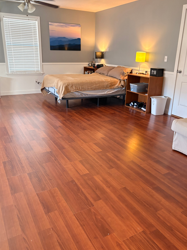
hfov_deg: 48.2
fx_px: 209
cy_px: 122
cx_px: 95
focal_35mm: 29
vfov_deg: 61.6
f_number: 1.6
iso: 320
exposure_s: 1/60
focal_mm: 5.96
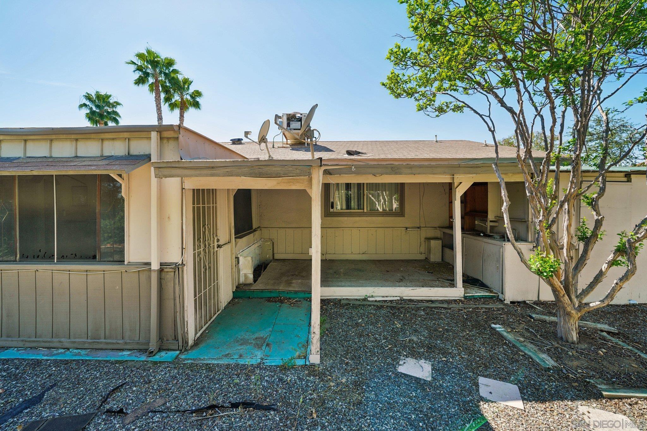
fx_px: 234
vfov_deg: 85.4
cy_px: 216
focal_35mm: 13
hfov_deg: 108.3
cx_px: 324
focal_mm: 13
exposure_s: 1/60
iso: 100
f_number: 8
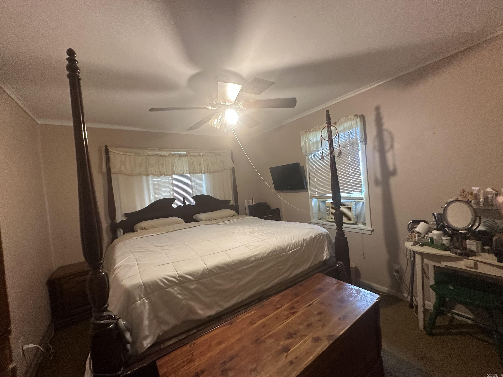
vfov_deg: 85.7
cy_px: 188
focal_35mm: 14
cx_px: 252
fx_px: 203
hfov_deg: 102.1
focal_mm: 2.22
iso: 320
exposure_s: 1/120
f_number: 2.2
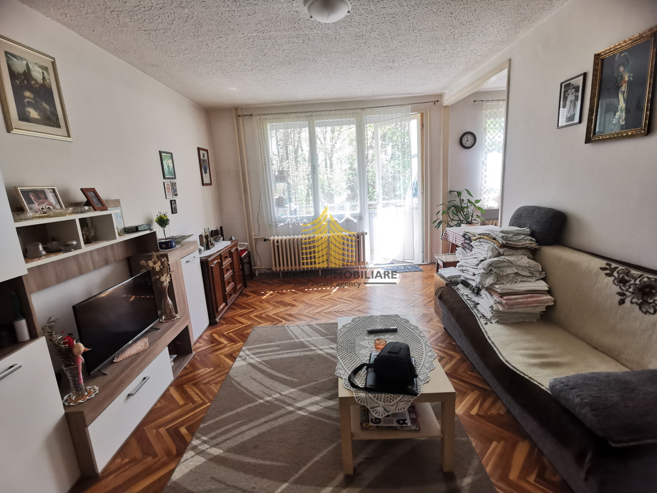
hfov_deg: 91.0
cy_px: 246
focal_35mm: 17
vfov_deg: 74.7
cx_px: 328
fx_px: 323
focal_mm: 2.26
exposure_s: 1/50
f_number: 2.2
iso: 100
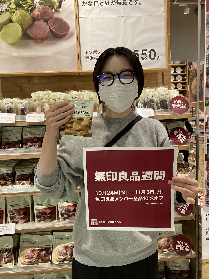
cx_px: 104
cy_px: 140
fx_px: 225
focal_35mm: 28
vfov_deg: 63.4
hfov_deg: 49.8
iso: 125
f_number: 1.8
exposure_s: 1/60
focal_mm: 3.99
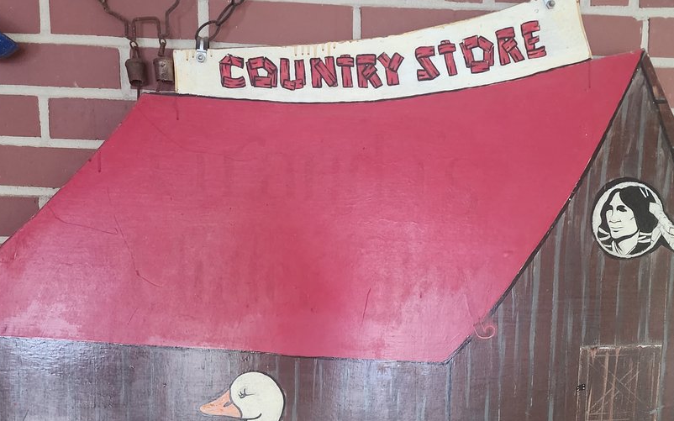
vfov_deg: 26.8
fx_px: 845
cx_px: 381
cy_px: 395
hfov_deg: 43.4
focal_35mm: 46
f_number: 1.8
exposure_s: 1/40
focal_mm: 6.4
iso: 500
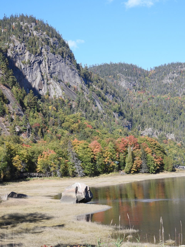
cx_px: 92
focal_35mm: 70
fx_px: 499
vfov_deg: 27.8
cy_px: 124
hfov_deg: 21.0
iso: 100
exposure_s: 1/640
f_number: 3.5
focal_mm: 12.5
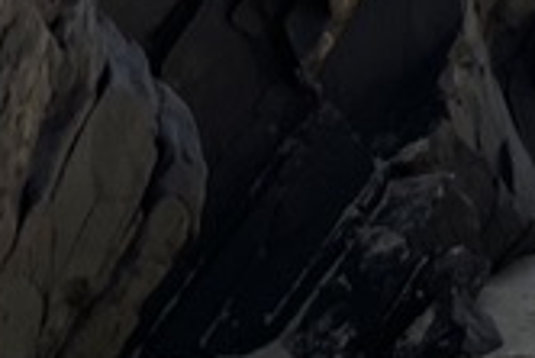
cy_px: -379
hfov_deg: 10.5
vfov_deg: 7.8
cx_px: 1305
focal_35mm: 167
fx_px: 2484
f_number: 1.6
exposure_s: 1/3300
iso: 32
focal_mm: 4.2
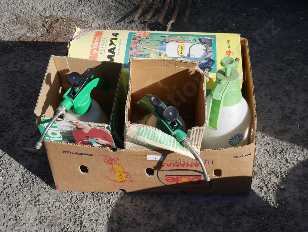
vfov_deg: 24.4
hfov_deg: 32.2
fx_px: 534
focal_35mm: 60
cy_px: 116
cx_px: 154
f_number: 10
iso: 200
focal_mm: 30
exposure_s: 1/320
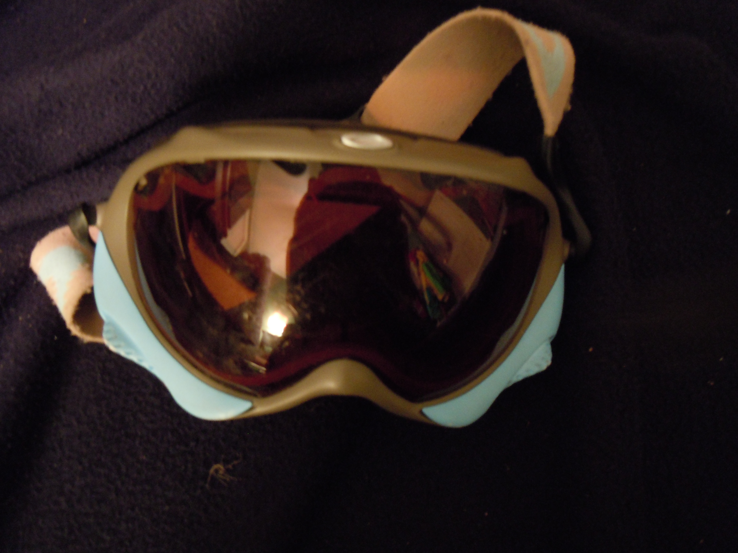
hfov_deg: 60.0
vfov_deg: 46.8
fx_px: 640
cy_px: 276
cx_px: 369
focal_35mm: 30
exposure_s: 1
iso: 500
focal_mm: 5.4
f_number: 3.5
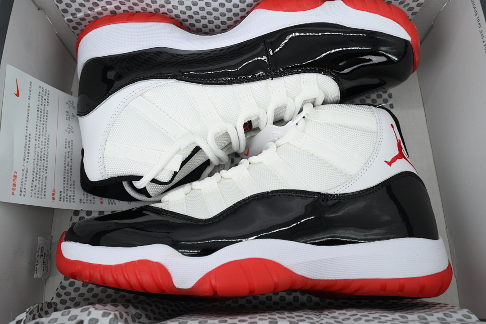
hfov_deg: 61.1
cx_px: 243
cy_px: 162
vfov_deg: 43.0
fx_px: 412
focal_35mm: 30
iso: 400
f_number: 10
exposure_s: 1/100
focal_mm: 30.5
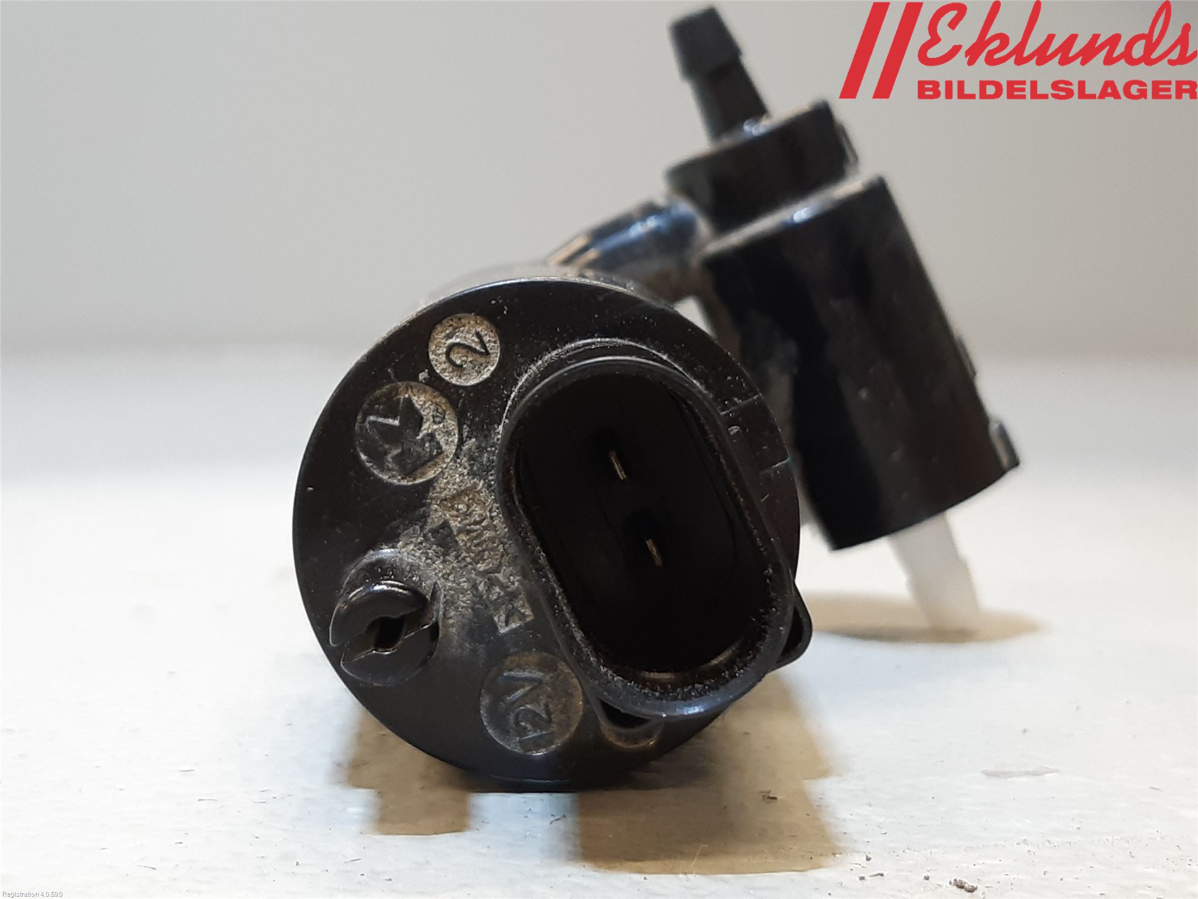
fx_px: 900
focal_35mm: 26
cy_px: 450
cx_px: 599
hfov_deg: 67.3
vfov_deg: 53.1
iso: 100
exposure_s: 1/50
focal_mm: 3.93
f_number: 1.7
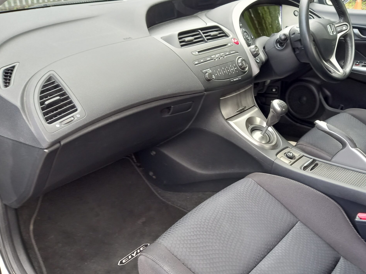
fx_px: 360
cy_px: 144
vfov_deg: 41.8
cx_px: 229
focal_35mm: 34
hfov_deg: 53.4
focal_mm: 4.6
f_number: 2
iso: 160
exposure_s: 1/60
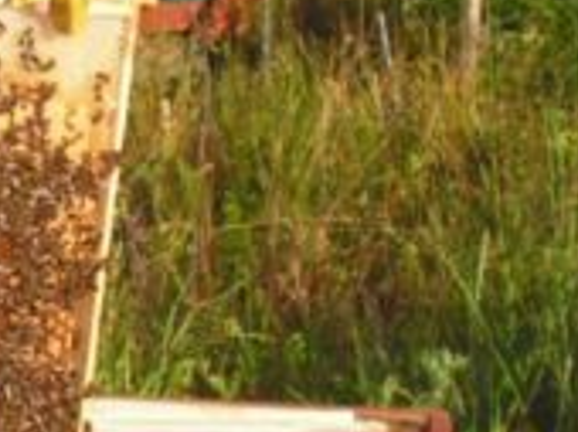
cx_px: -173
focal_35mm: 106
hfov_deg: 17.4
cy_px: 202
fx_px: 1767
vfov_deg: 13.9
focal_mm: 6
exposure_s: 1/800
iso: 64
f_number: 3.2
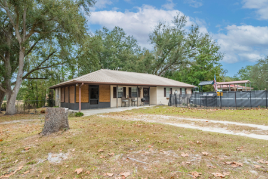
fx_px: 149
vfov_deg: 62.0
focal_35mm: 20
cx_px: 134
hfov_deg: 83.9
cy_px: 90
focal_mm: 20
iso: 400
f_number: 9
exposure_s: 1/1600
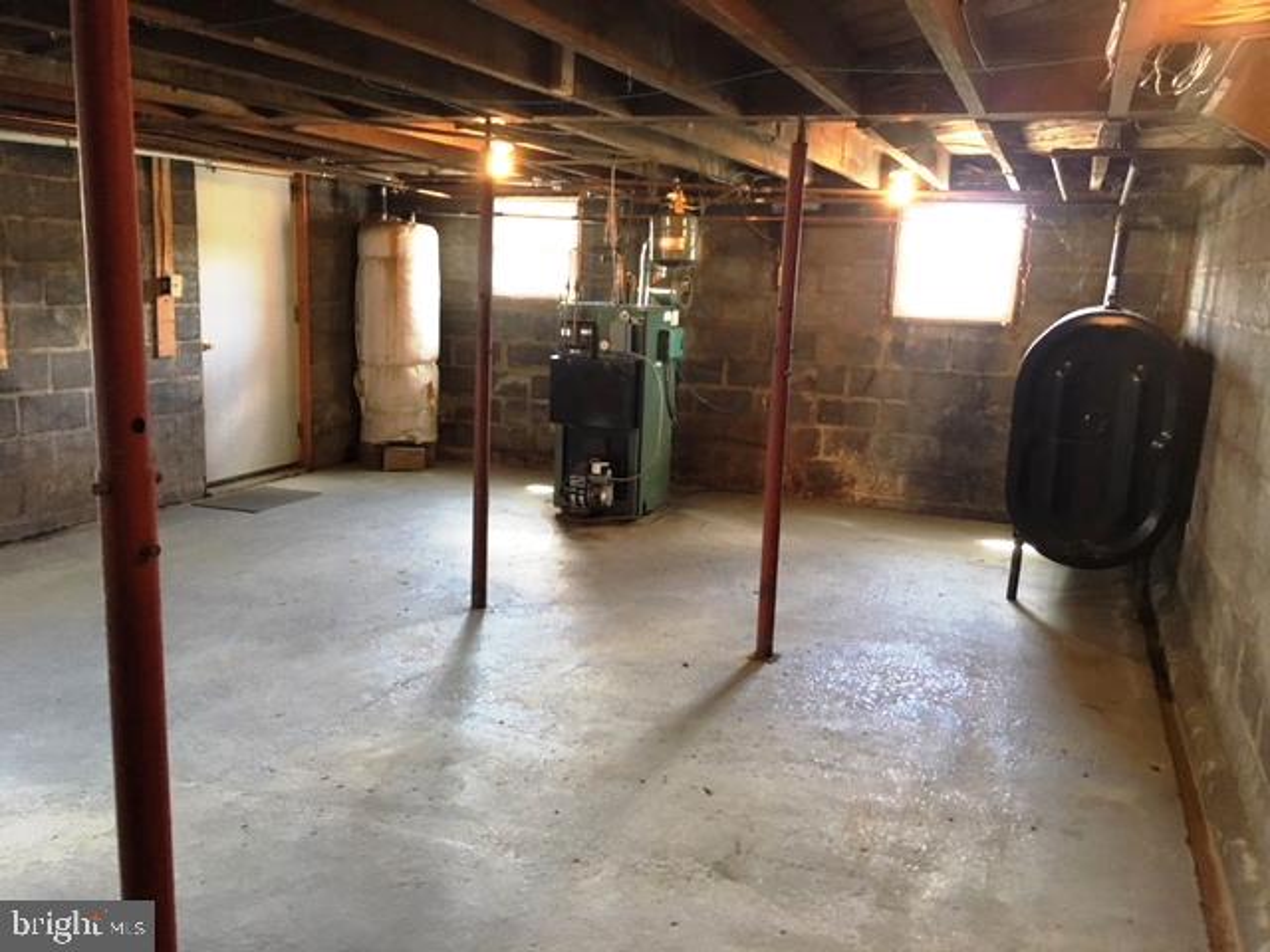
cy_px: 476
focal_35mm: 29
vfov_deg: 48.2
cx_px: 635
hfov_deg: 61.7
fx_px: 1064
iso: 200
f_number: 2.2
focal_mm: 4.15
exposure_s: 1/30
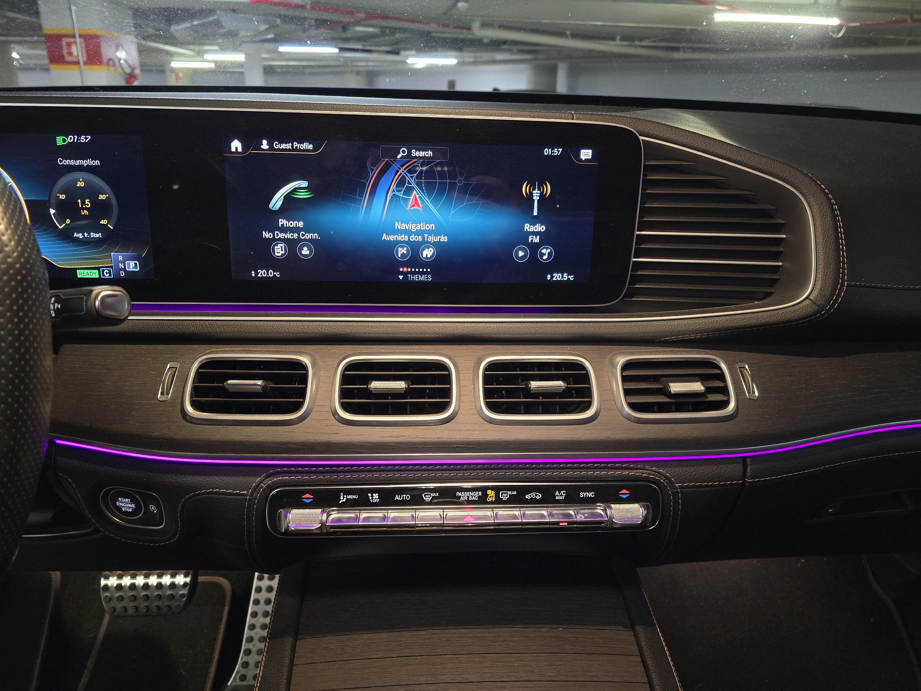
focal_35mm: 23
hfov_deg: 73.9
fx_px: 612
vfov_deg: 58.9
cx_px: 460
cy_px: 346
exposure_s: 1/30
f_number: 1.7
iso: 640
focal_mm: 6.3
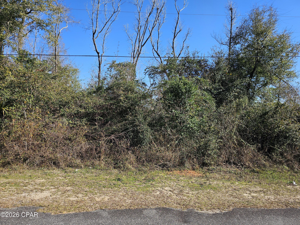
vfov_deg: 58.9
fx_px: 199
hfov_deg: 73.9
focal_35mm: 23
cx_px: 150
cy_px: 112
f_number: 1.7
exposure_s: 1/484
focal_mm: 6.3
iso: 10
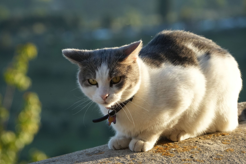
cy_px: 82
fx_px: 1640
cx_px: 123
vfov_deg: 5.7
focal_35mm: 240
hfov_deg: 8.6
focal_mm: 240
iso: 2000
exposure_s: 1/500
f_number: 11
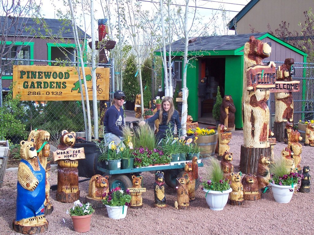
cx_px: 157
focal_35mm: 53
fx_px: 481
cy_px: 118
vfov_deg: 27.5
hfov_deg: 36.2
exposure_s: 1/250
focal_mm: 8.6
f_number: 3.4
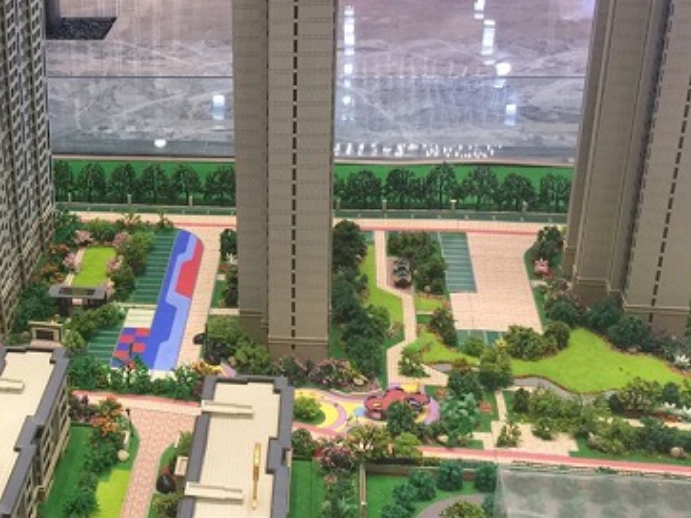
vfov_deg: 22.9
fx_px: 1277
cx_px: 2
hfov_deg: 28.4
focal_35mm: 64
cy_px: 238
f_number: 2.2
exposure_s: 1/33
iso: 32
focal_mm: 4.15
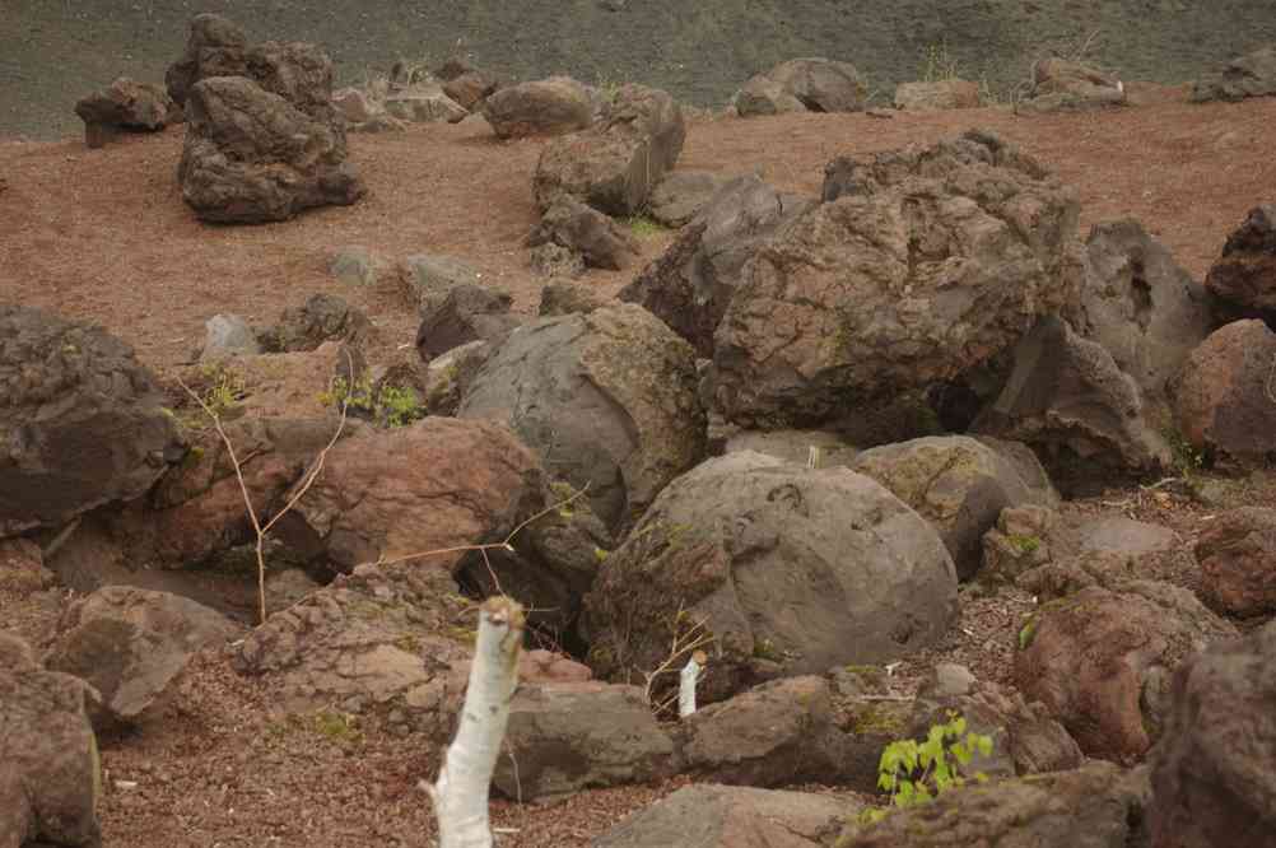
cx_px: 638
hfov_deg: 24.6
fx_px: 2921
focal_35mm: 82
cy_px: 424
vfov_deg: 16.5
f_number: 5.6
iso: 100
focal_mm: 55
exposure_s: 1/90
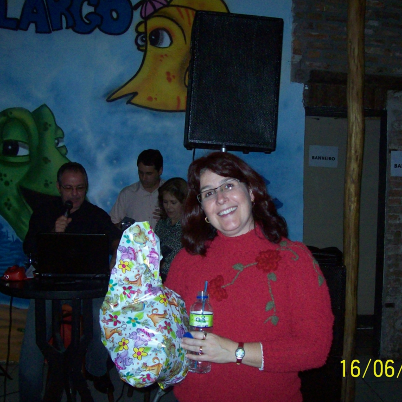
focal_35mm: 44
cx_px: 214
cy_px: 201
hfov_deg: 38.3
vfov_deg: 38.3
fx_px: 578
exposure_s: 1/64
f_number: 2.7
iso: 200
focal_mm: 6
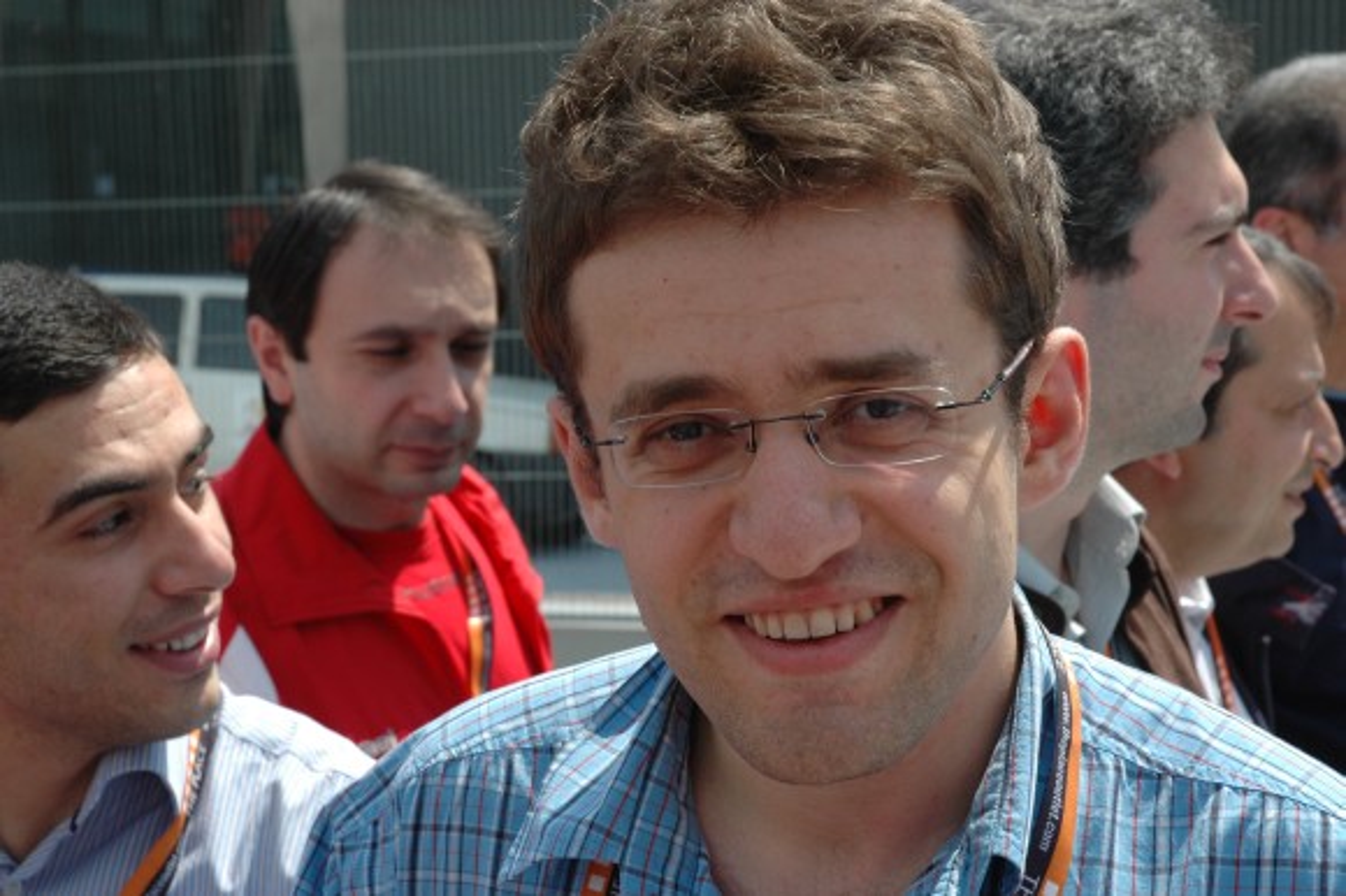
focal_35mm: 75
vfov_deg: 18.2
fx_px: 2802
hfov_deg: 27.0
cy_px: 448
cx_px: 673
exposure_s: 1/320
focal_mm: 50
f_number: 9
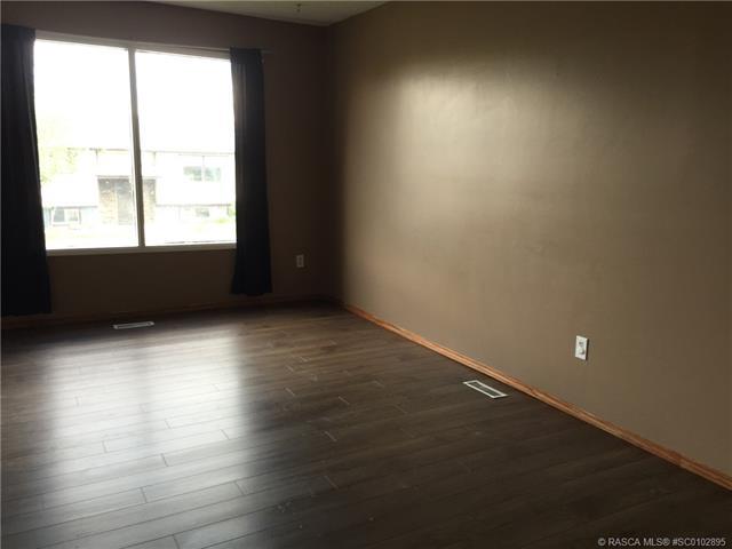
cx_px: 366
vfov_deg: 48.2
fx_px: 613
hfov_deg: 61.7
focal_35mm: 29
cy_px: 274
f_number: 2.2
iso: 40
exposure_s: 1/60
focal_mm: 4.15
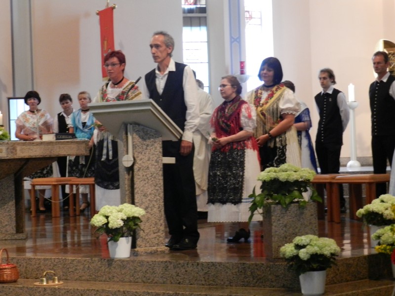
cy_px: 148
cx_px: 198
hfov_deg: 19.6
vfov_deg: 14.8
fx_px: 1141
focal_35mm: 100
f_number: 4.6
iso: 800
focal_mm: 17.7
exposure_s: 1/25
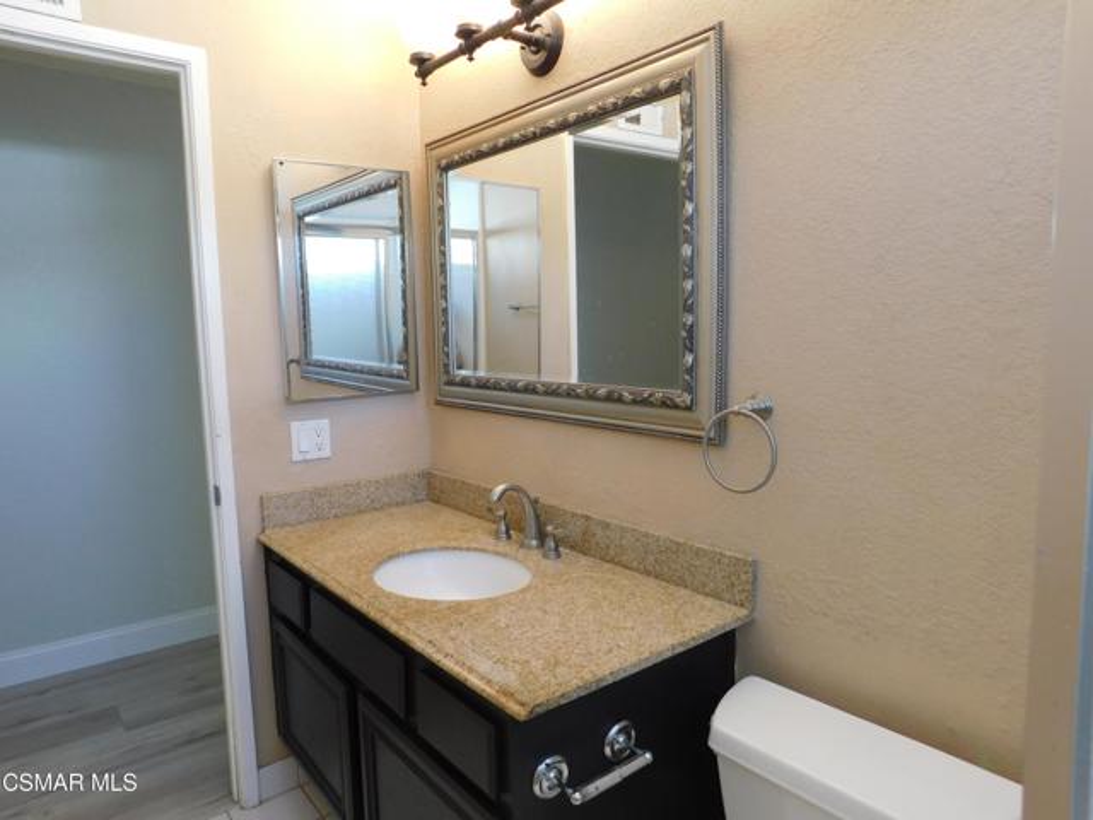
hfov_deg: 73.9
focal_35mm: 23
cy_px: 410
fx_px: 726
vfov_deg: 58.9
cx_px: 546
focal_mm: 4
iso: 220
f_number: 3
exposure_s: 1/30
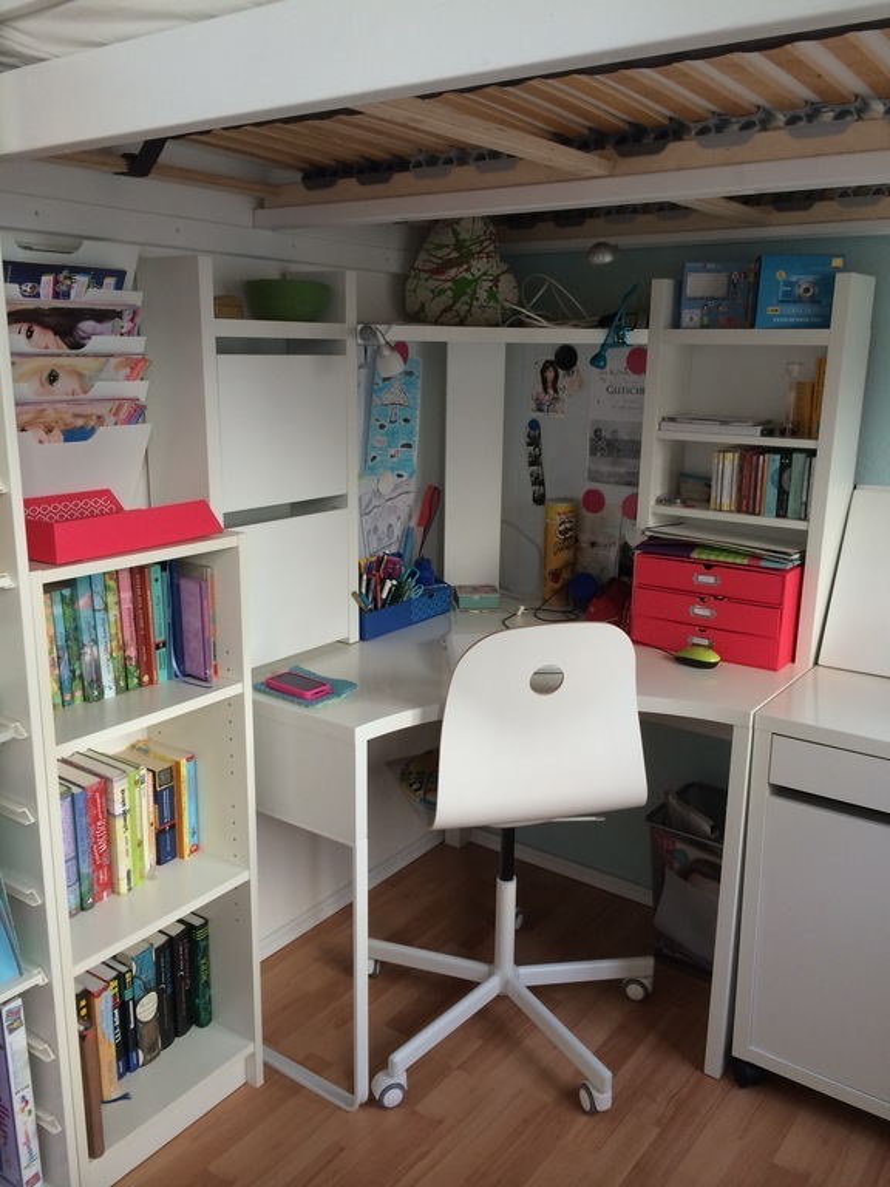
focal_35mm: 30
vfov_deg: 60.0
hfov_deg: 46.8
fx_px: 1028
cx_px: 445
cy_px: 594
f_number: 2.2
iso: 50
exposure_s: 1/30
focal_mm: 4.12
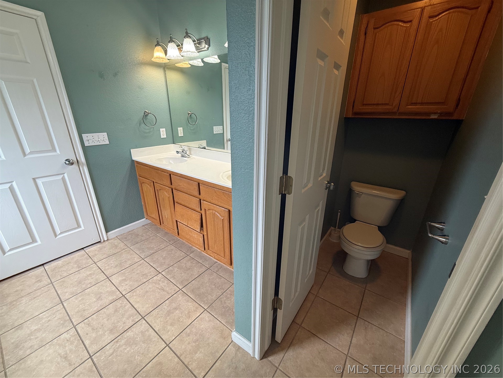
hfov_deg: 102.1
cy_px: 189
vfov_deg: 85.7
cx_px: 252
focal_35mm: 14
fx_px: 203
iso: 160
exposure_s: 1/120
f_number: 2.2
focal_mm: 2.22
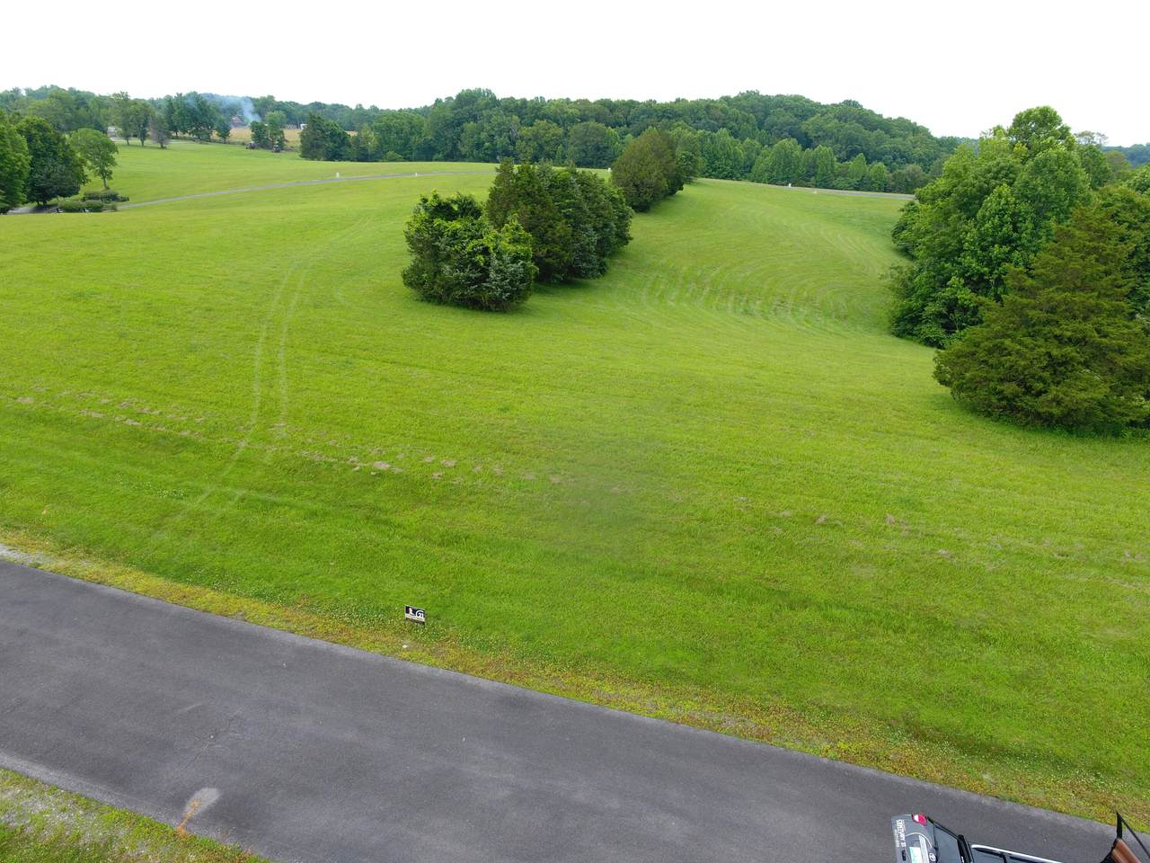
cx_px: 575
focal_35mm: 20
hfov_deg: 81.7
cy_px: 432
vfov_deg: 66.0
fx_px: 664
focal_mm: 3.61
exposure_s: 1/230
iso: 100
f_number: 2.8
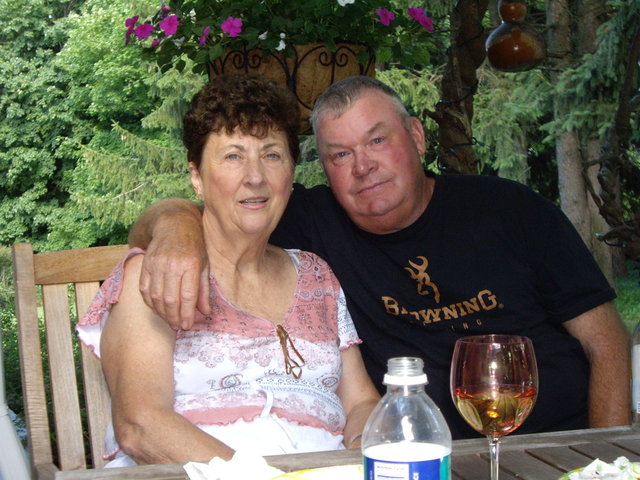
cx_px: 320
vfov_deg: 22.3
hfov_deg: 29.4
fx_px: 1220
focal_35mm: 66
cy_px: 240
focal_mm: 10.7
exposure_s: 1/80
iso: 200
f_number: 3.6
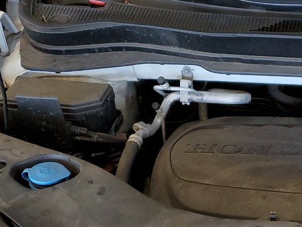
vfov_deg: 17.8
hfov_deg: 23.6
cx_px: 342
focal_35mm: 77
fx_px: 672
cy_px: 303
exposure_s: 1/60.2
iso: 91
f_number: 1.5
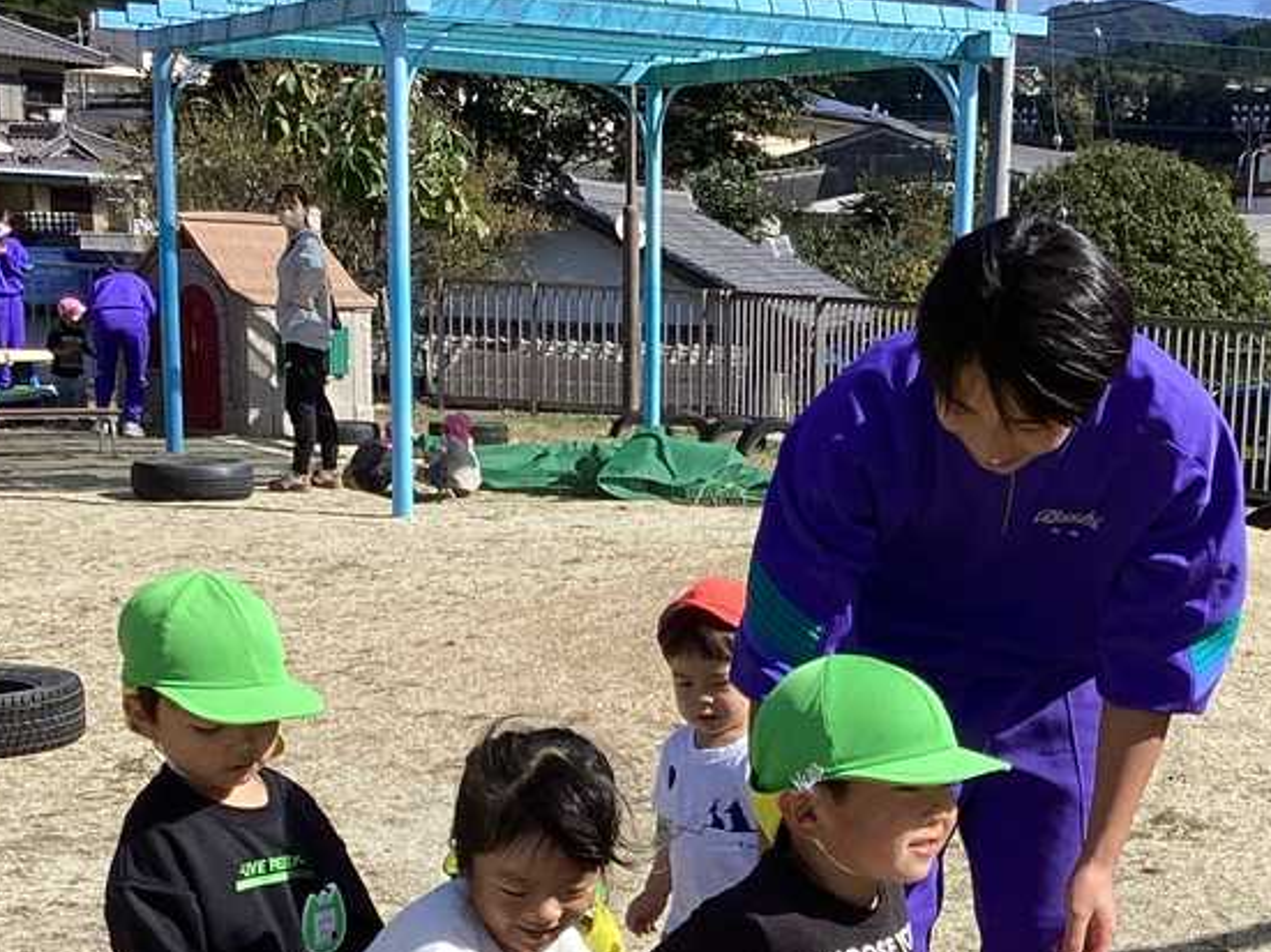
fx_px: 2643
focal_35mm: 72
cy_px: 894
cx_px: 853
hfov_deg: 26.9
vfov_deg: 20.0
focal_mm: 3.3
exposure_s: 1/1335
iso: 25
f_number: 2.4
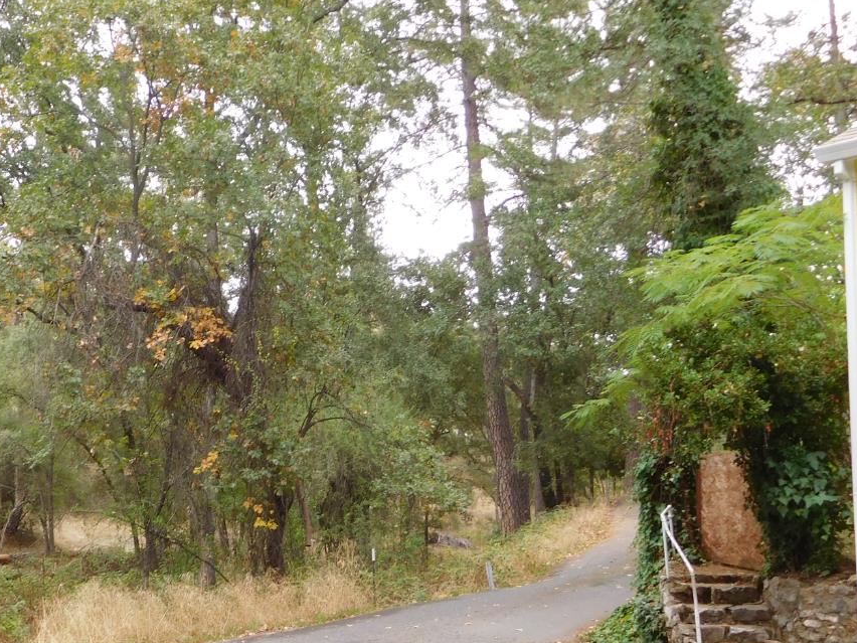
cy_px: 364
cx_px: 294
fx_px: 1089
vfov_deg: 32.8
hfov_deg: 42.4
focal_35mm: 44
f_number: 3.4
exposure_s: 1/80
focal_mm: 4.5
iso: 125
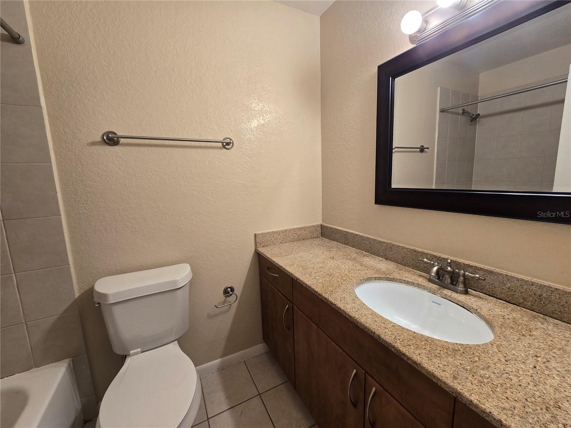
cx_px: 286
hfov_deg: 106.2
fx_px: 214
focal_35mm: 13
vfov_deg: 89.9
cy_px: 214
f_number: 2.2
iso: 125
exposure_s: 1/60
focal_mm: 2.2
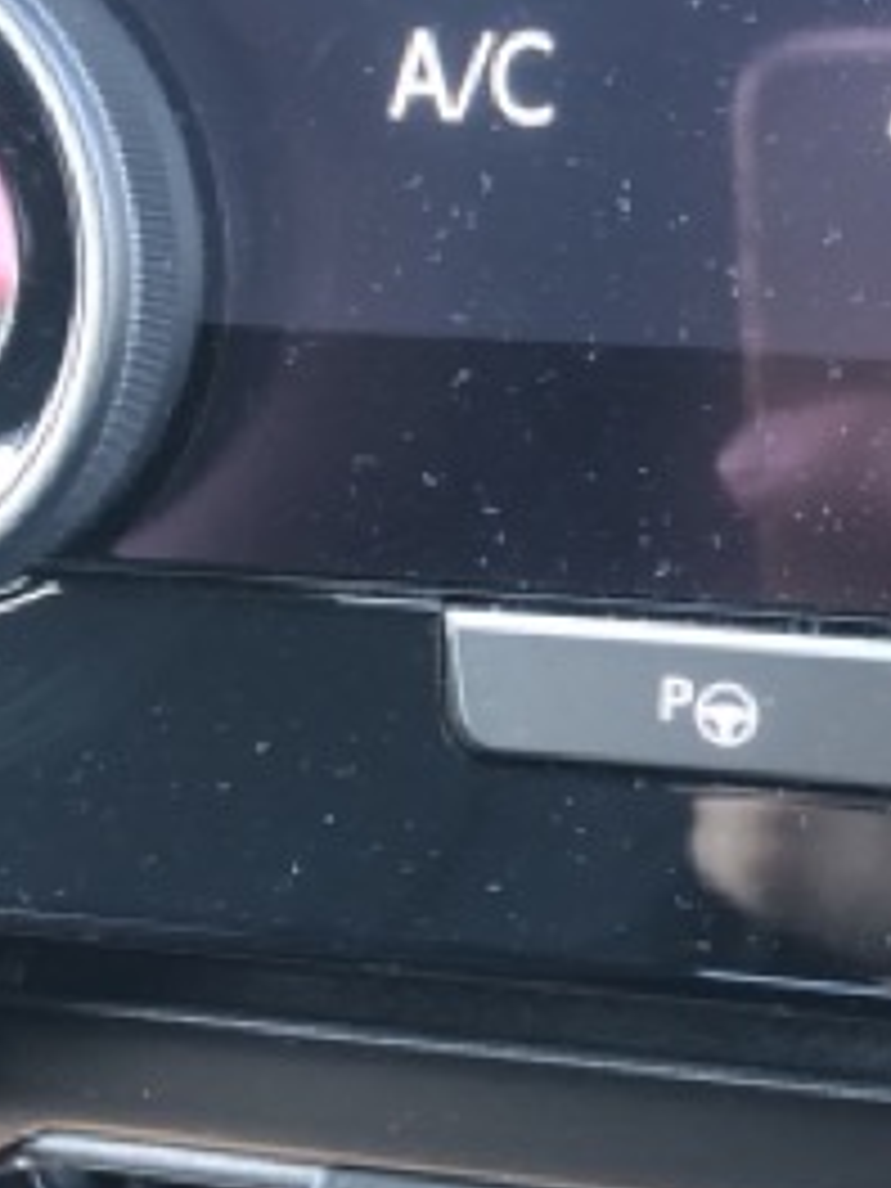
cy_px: 490
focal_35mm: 68
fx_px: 2334
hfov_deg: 21.4
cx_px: 675
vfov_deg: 28.5
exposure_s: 1/15
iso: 100
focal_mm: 3.99
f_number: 1.8
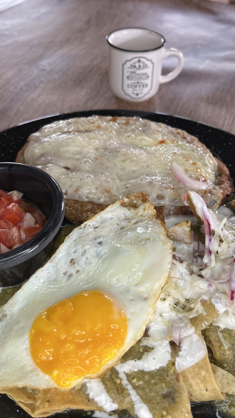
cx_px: 122
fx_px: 321
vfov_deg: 66.1
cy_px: 210
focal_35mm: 29
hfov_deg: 40.2
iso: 100
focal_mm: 5.1
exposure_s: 1/121
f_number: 1.6
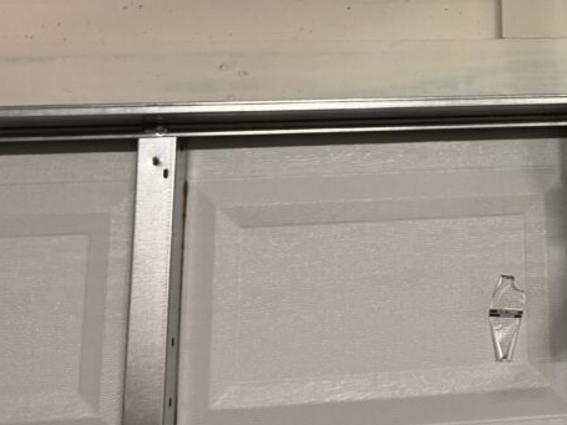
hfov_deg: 32.8
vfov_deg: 26.4
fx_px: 884
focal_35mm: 54
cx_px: 561
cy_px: 65
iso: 400
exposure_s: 1/60
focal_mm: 6.76
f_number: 1.78
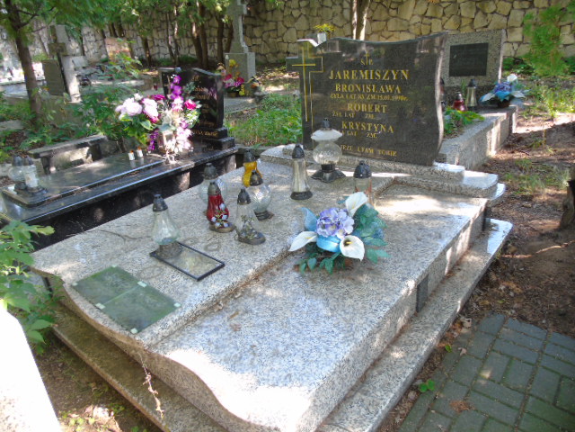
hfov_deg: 69.4
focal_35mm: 25
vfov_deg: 54.9
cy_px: 216
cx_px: 288
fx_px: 415
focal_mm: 4.4
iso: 80
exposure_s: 1/30
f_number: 3.4
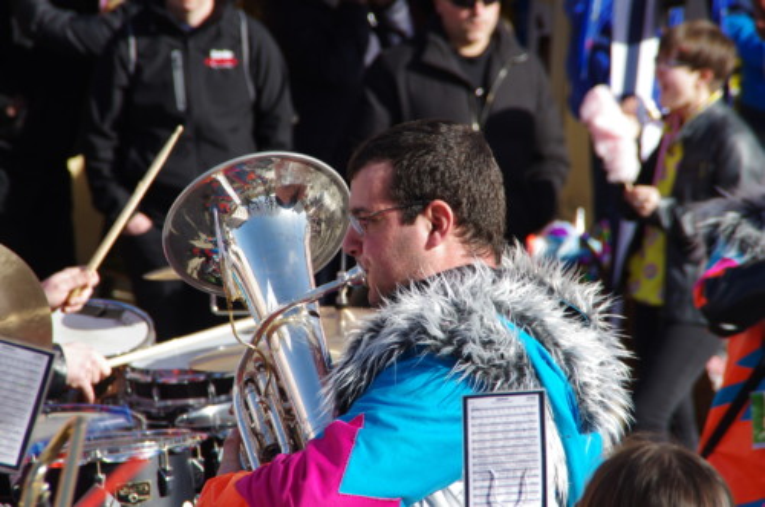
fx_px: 6361
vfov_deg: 4.6
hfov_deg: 6.9
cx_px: 382
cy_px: 254
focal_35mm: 300
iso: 200
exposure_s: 1/250
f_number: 10
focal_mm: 200
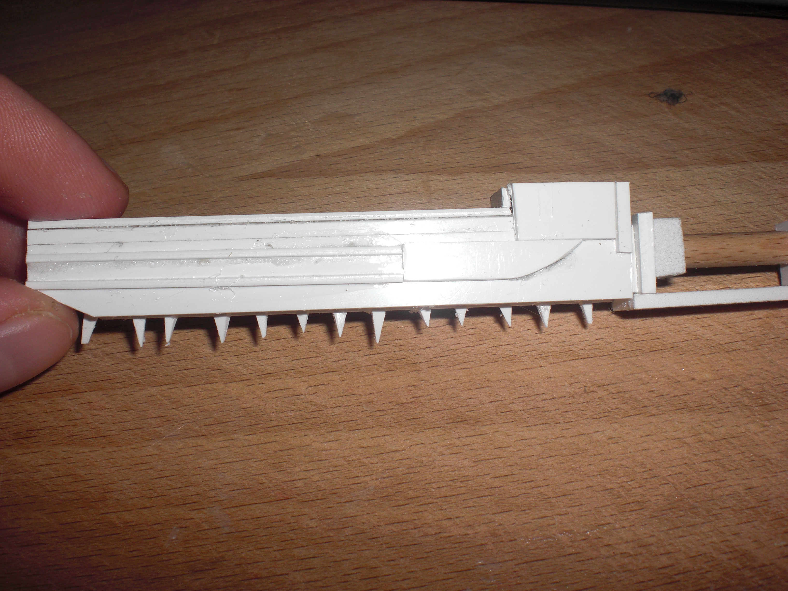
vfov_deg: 37.7
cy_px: 296
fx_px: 865
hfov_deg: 49.0
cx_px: 394
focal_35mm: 38
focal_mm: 6.3
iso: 64
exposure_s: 1/60
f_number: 5.6
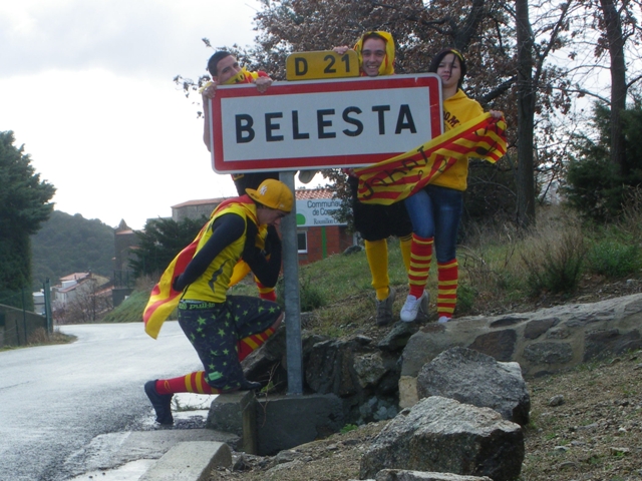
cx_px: 321
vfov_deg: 28.6
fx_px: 946
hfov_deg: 37.5
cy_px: 240
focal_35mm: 51
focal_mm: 9
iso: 64
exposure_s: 1/100
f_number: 6.8
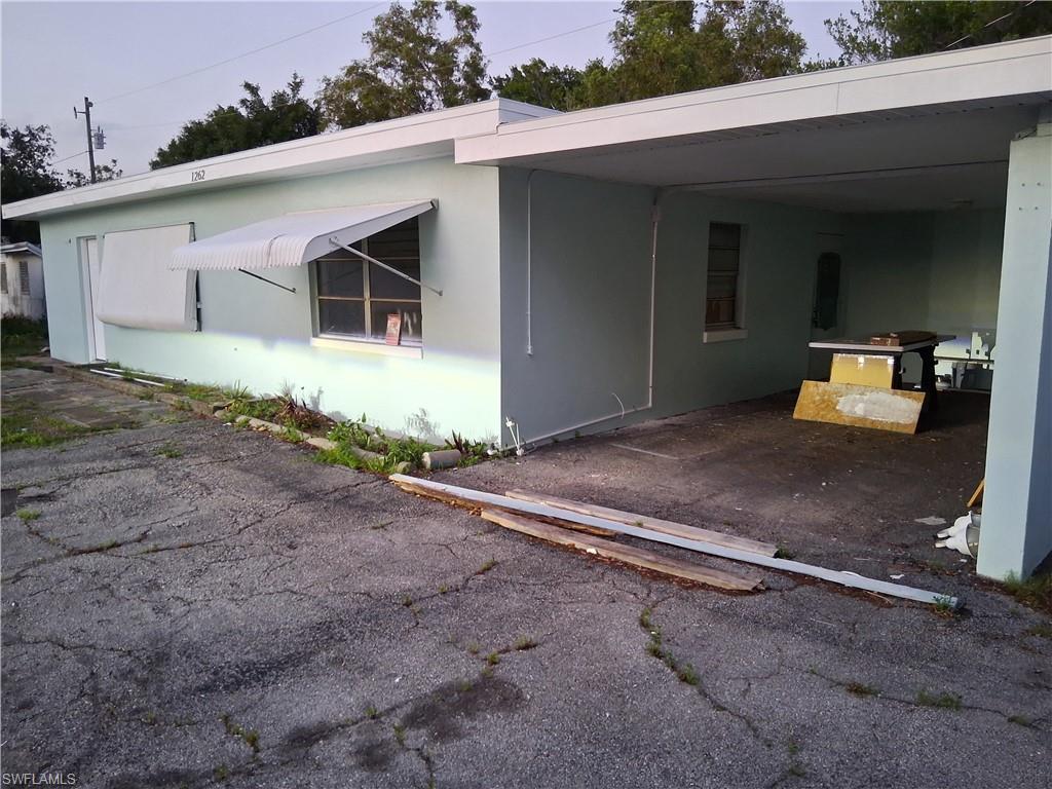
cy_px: 394
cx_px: 526
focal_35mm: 26
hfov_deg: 67.3
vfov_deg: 53.1
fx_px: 790
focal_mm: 3.98
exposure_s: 1/40
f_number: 1.8
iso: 500
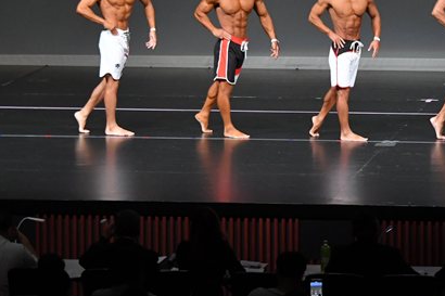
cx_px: 402
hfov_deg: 8.6
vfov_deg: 5.7
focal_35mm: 240
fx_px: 2965
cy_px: 37
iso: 4000
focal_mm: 85
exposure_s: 1/400
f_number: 5.6
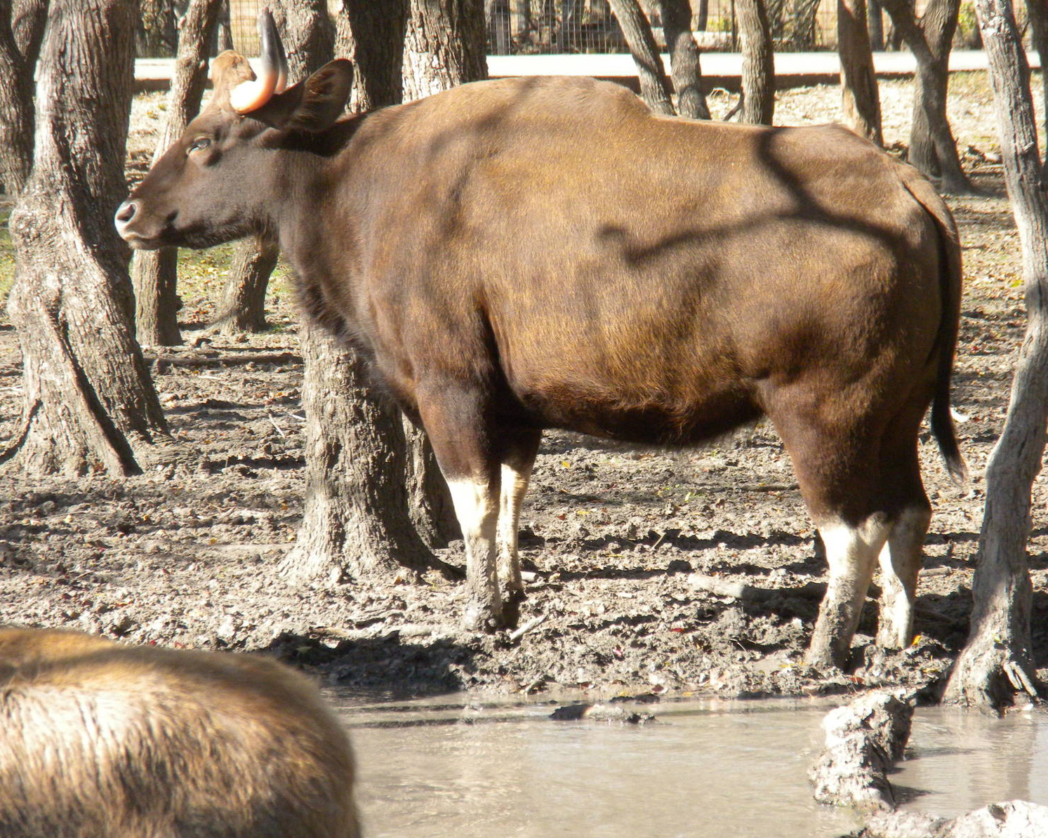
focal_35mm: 272
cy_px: 419
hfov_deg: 7.1
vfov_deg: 5.7
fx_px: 8435
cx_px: 531
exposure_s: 1/446
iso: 293
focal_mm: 46.2
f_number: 5.3
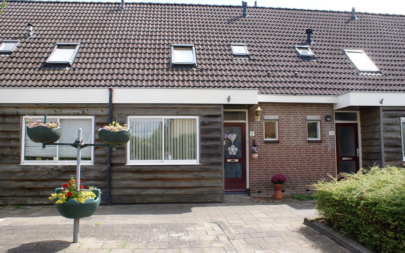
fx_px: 342
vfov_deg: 40.6
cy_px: 127
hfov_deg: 61.2
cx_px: 205
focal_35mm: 31
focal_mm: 20
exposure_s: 1/80
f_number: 9
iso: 100
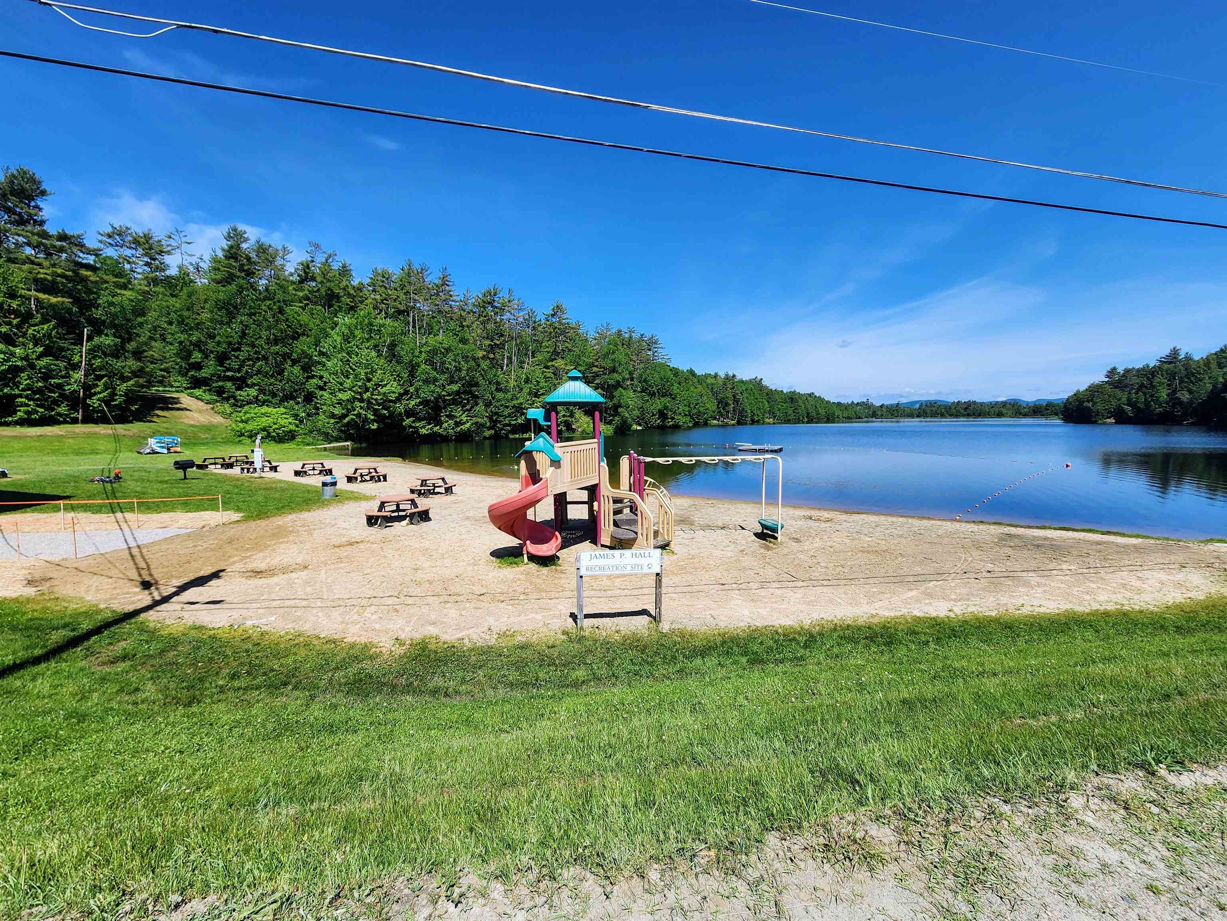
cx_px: 614
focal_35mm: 13
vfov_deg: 89.9
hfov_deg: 106.2
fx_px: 461
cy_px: 460
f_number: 2.2
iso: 50
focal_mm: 2.2
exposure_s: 1/2122
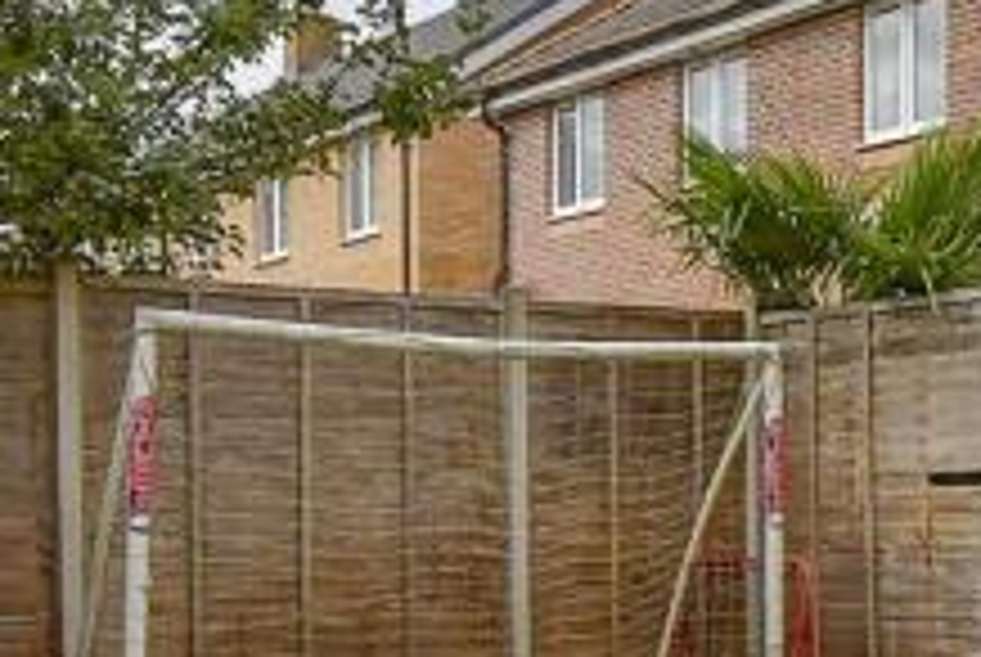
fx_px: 2046
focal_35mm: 75
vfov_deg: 18.0
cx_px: 1152
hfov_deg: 24.6
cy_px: 565
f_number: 8
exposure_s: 1/800
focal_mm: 11
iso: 320
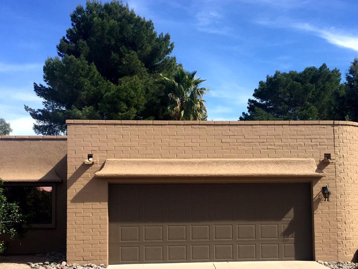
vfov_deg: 29.9
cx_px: 206
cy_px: 191
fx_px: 497
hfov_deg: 39.6
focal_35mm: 48
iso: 32
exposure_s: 1/1464
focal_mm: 4.15
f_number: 2.2
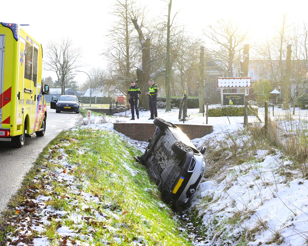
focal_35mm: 50
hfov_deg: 37.2
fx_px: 456
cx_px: 123
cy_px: 123
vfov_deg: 30.2
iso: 400
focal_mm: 44
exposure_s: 1/250
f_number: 6.3
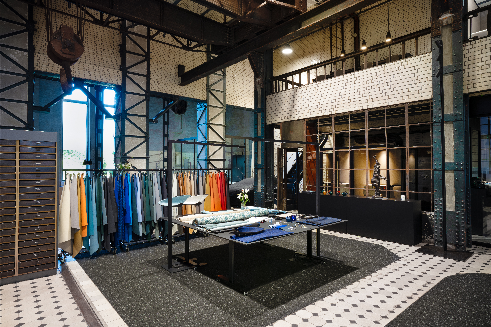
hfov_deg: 81.2
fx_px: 286
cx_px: 246
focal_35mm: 21
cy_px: 164
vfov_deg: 59.5
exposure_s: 2
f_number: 11
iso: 50
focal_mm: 21
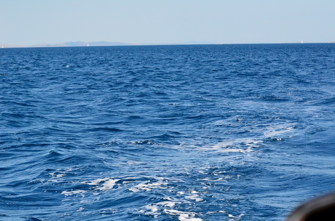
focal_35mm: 105
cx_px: 168
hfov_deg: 19.5
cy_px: 110
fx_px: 975
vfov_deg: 13.0
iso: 2000
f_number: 5.6
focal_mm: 70
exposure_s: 1/8000
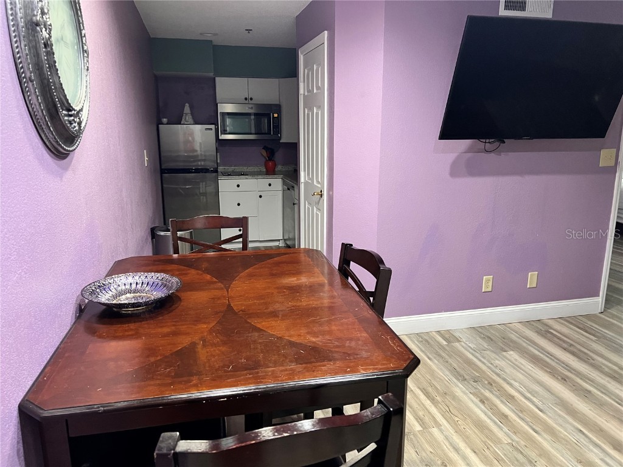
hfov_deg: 67.3
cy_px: 234
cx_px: 312
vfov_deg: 53.1
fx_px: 468
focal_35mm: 26
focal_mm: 5.7
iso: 400
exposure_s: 1/60
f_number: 1.5
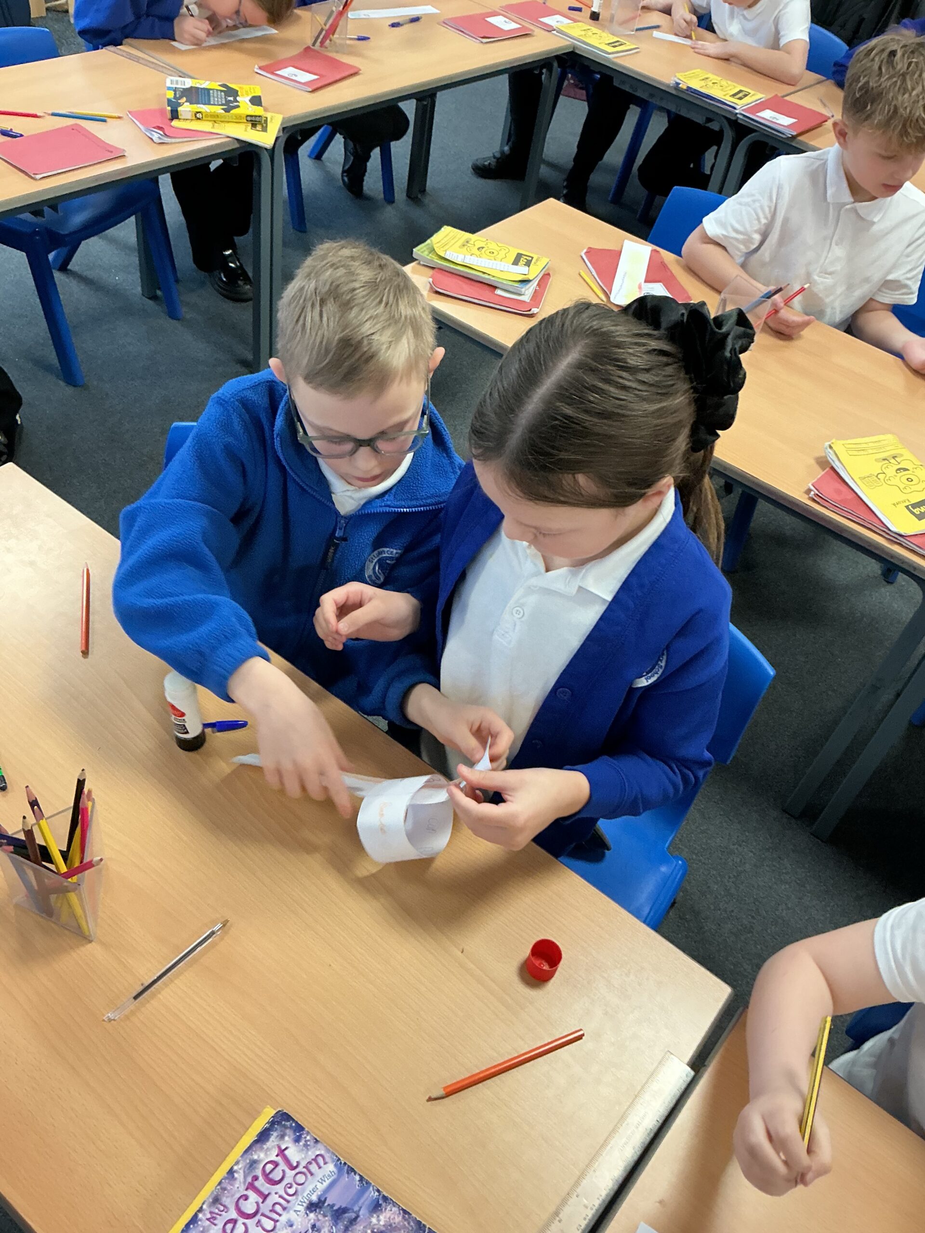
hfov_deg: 48.2
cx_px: 462
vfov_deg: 61.7
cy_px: 616
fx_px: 1033
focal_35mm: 29
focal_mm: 3
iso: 160
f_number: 1.8
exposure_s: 1/60
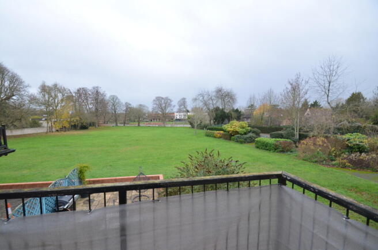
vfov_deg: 77.0
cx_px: 189
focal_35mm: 15
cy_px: 125
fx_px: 157
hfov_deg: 100.5
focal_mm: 10
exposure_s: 1/100
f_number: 5
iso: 400
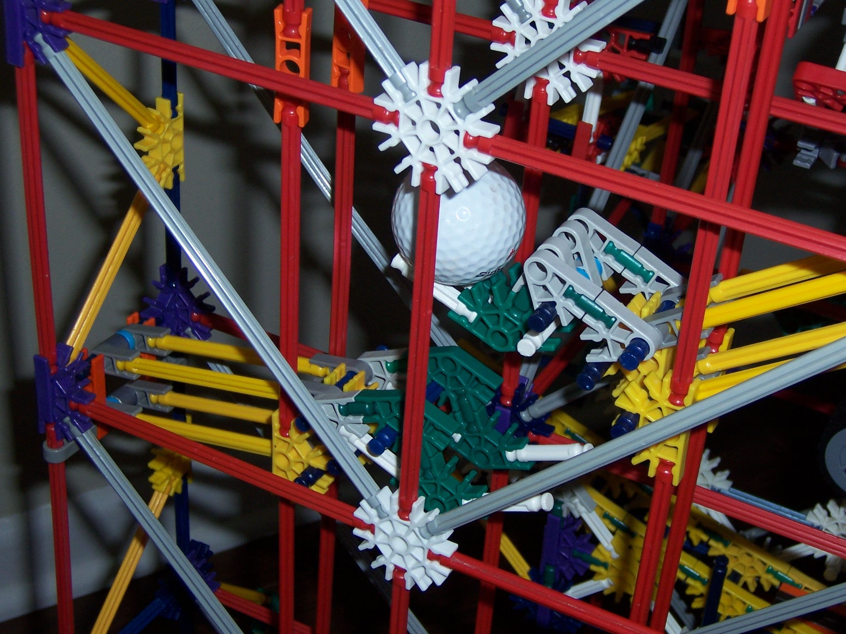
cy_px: 317
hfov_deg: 32.2
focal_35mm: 60
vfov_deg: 24.4
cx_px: 423
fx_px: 1466
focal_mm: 10
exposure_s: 1/90
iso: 80
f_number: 4
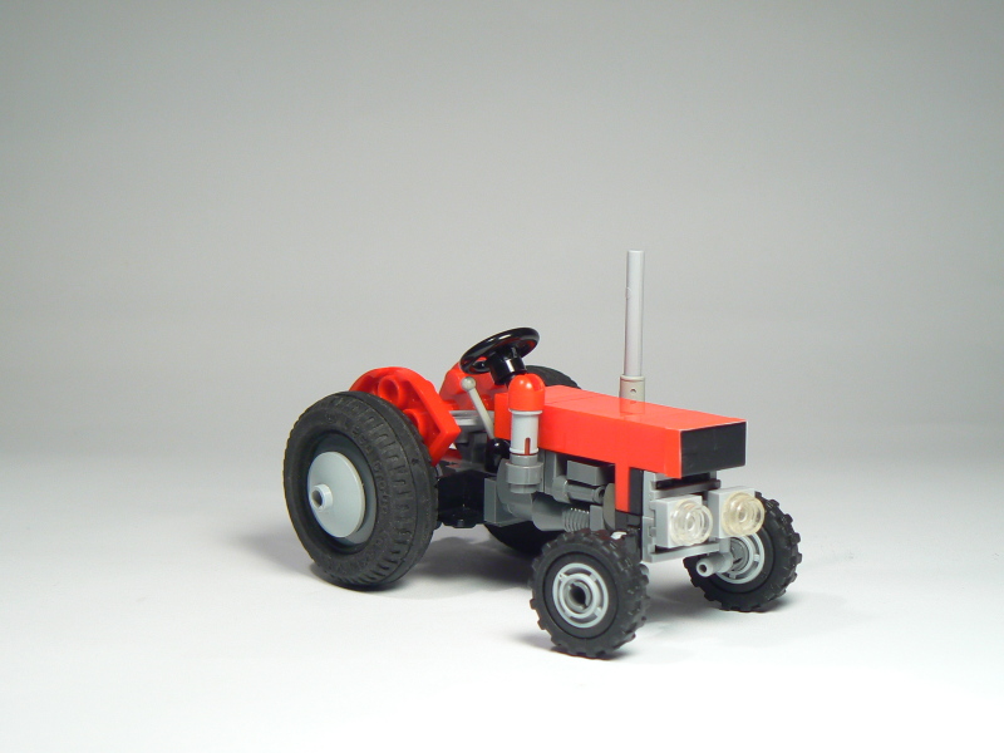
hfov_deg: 20.2
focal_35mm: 97
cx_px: 502
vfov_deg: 15.2
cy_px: 376
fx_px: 2813
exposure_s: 1/15
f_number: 3.2
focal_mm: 16.2
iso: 80
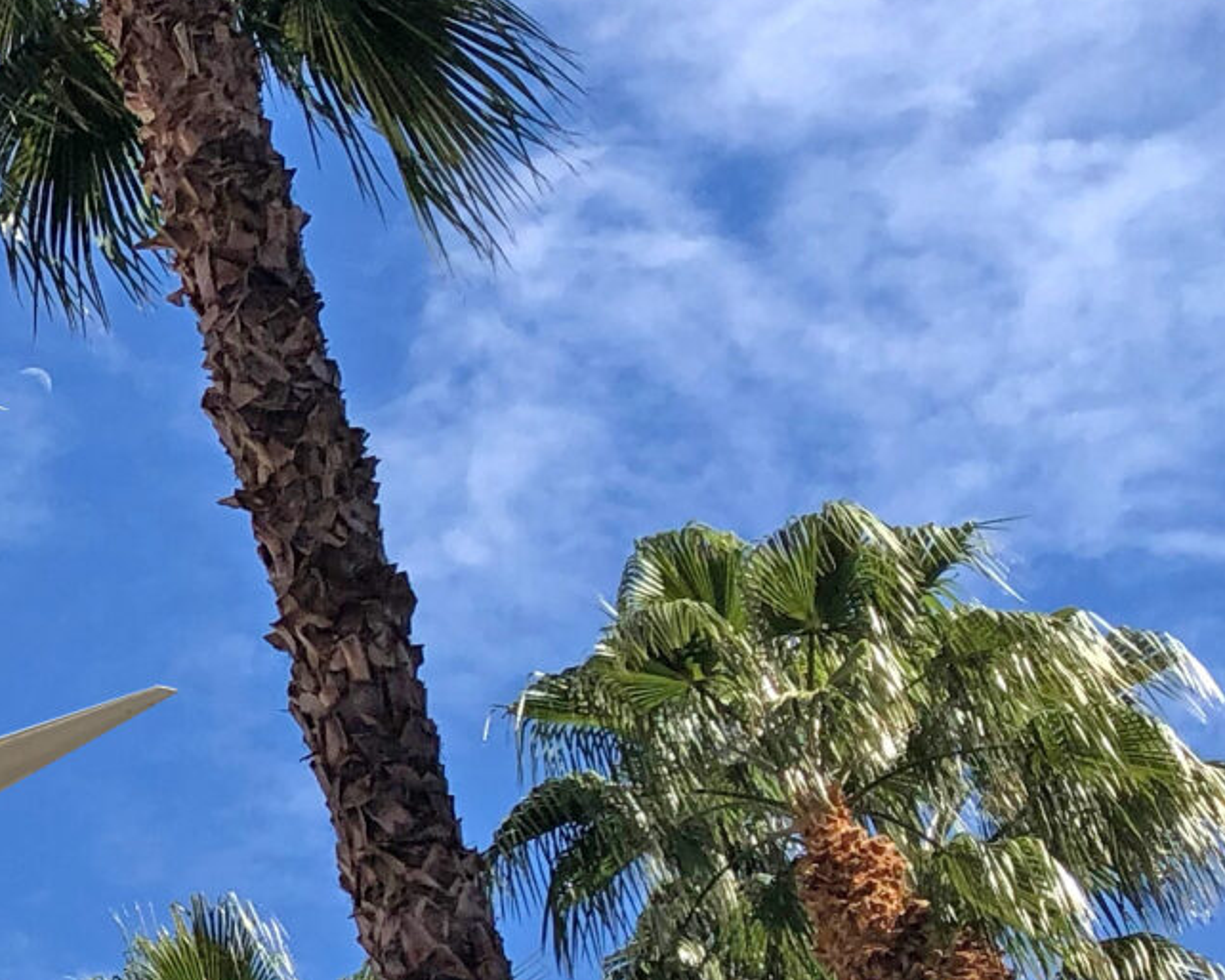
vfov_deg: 13.9
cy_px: 1054
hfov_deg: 15.9
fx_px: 3953
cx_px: -723
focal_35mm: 109
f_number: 1.8
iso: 20
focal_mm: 4
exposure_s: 1/1091
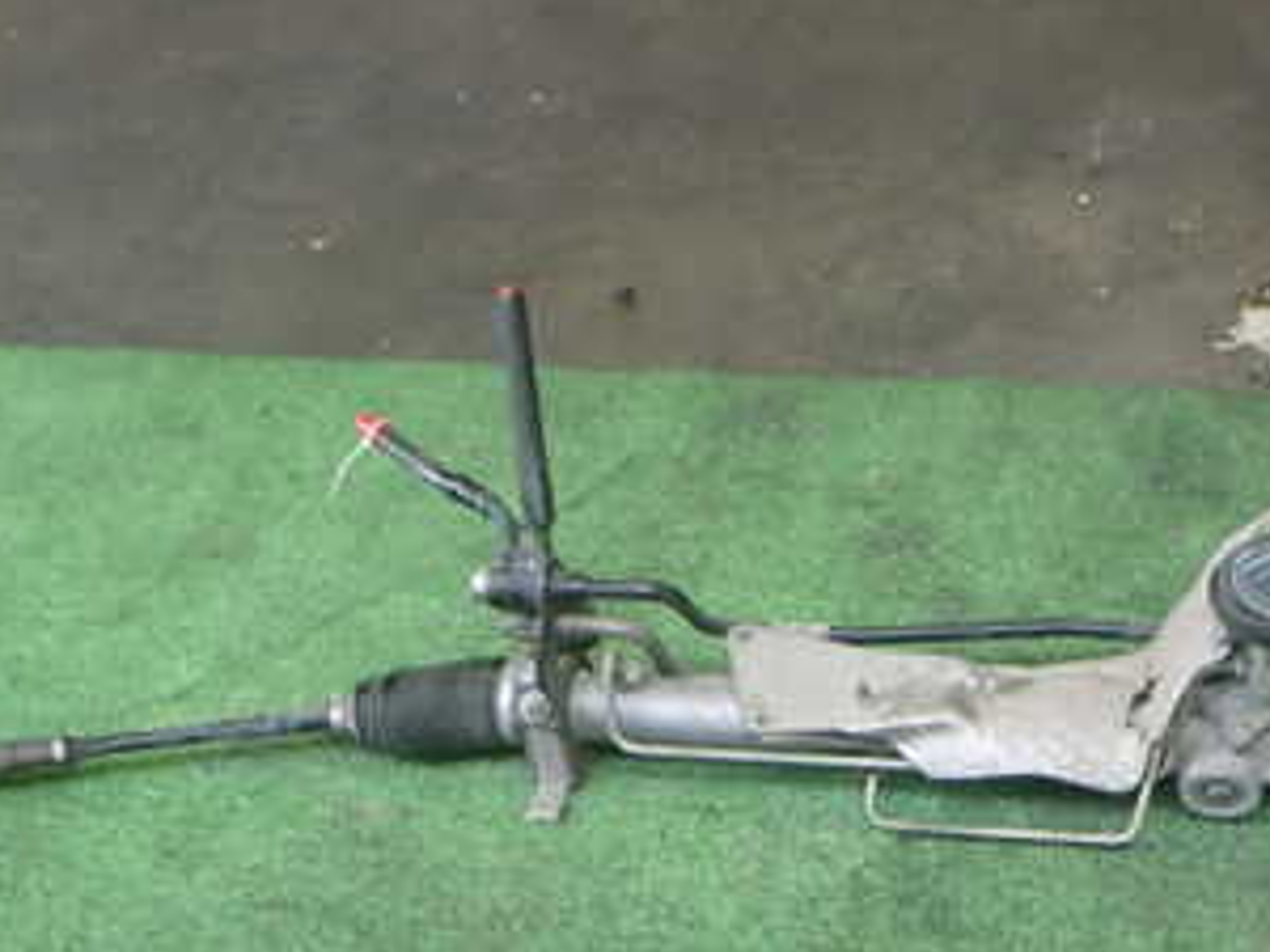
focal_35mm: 60
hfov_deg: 31.6
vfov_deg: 24.0
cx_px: 948
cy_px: 766
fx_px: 2201
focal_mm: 5.4
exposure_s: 1/80
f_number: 2.3
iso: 200
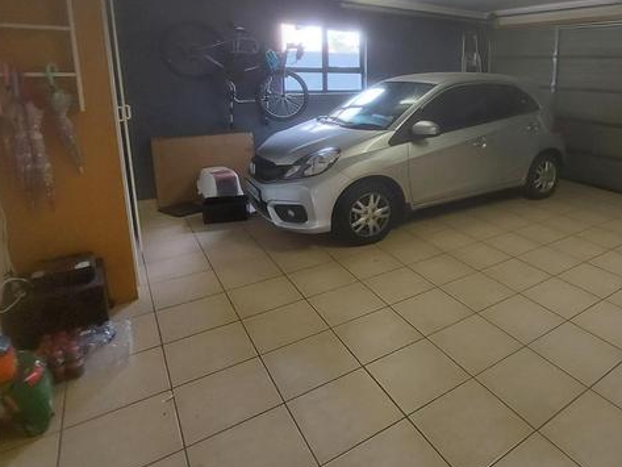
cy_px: 151
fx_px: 395
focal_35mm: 22
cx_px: 444
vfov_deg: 59.5
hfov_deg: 72.5
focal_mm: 1.74
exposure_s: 1/50
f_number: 2.2
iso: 320
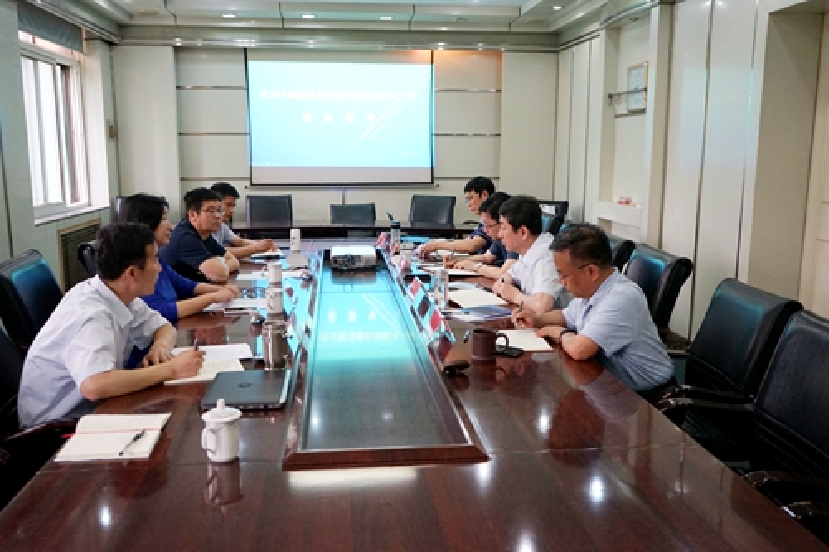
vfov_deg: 42.3
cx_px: 414
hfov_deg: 60.3
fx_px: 714
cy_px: 276
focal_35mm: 31
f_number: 4
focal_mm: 31
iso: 1250
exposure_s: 1/160
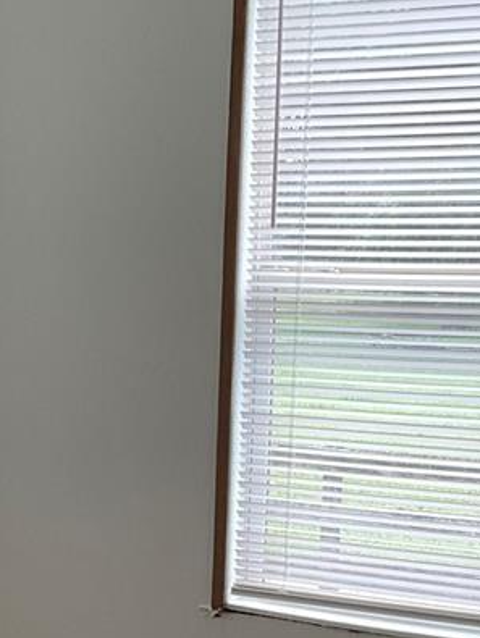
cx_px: 79
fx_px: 1624
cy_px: 556
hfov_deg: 16.7
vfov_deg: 21.8
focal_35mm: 88
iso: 50
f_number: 1.8
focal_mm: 3
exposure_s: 1/120
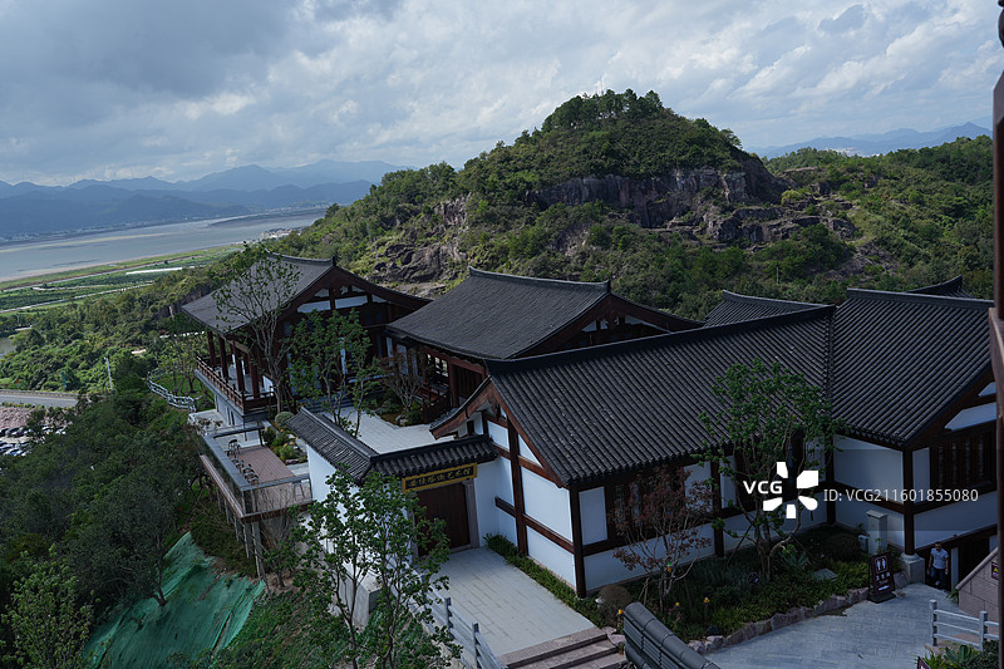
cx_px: 502
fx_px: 948
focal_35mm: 34
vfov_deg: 38.9
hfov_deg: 55.8
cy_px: 334
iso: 100
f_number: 8
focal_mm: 34
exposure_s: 1/320
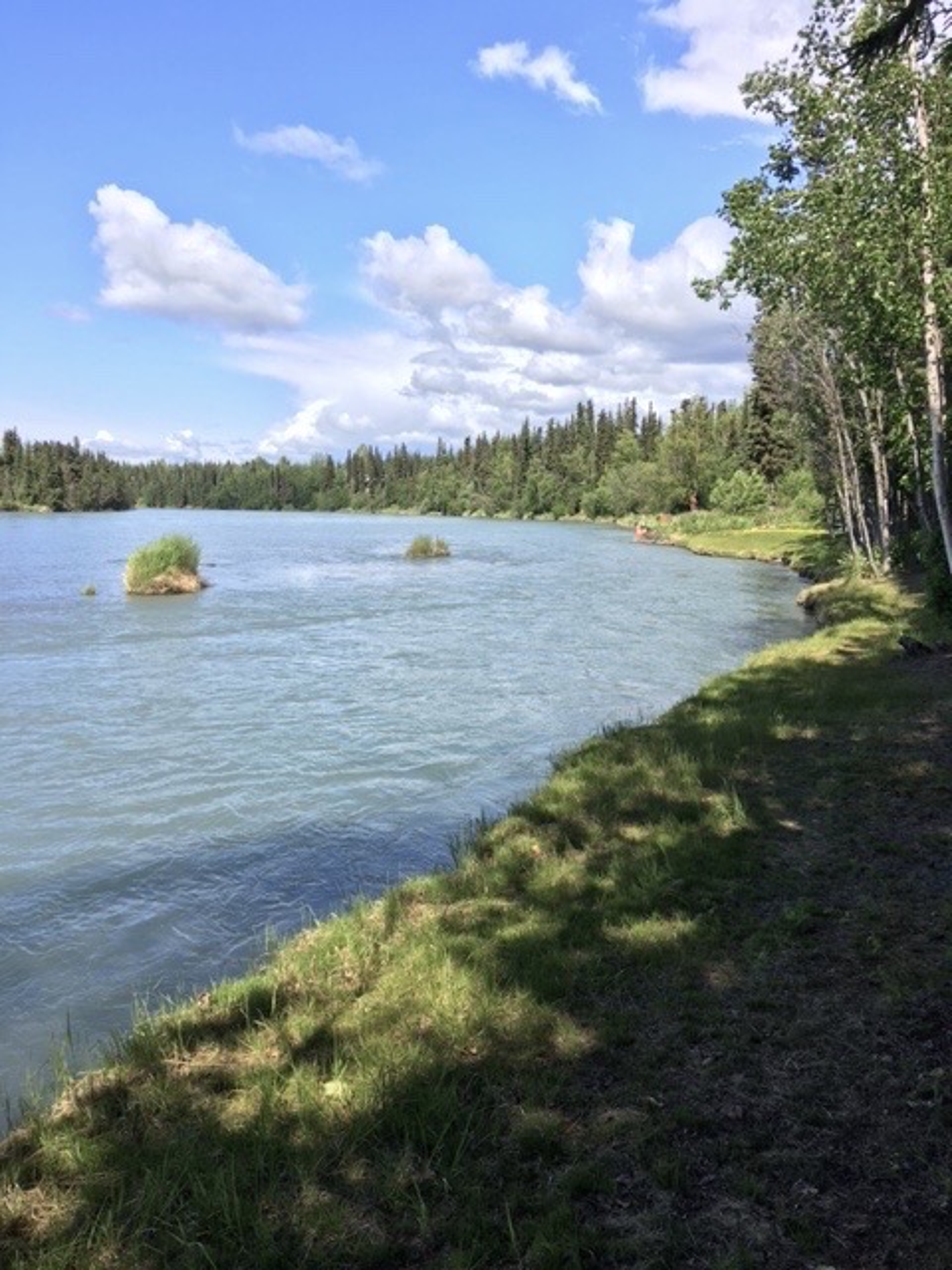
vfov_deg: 61.7
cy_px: 635
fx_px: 1063
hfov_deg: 48.2
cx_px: 476
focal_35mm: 29
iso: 25
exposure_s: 1/810
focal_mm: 4.15
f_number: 2.2
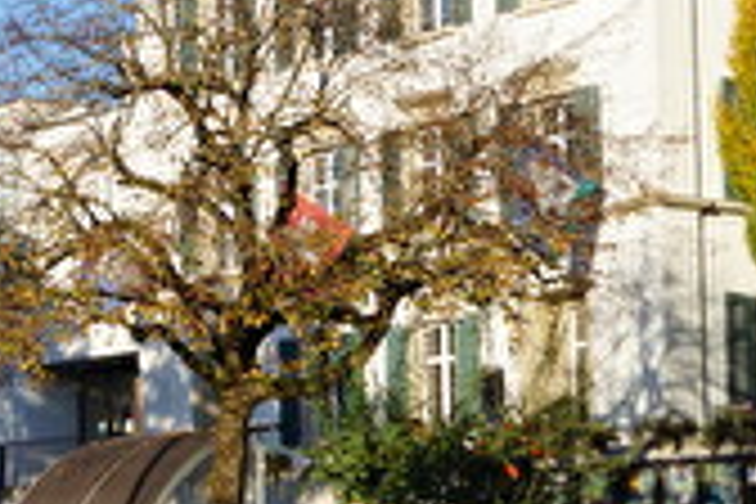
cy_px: 270
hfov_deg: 14.5
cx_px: 18
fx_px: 2919
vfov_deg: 9.9
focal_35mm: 139
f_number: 10
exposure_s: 1/125
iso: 100
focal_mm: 26
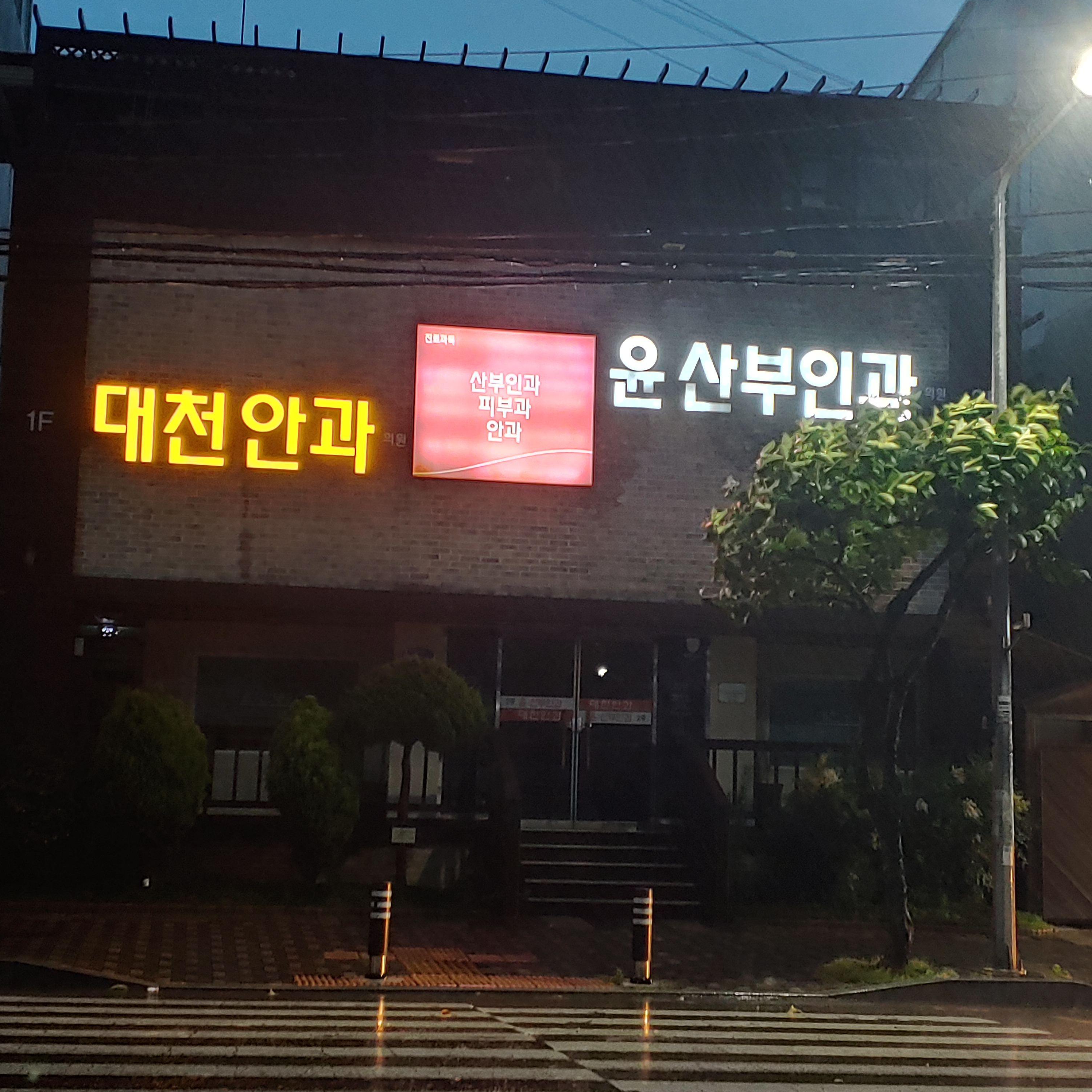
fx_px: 1785
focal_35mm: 50
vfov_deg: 34.0
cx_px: 588
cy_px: 549
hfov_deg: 34.0
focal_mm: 4.23
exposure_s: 1/24
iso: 250
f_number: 1.5
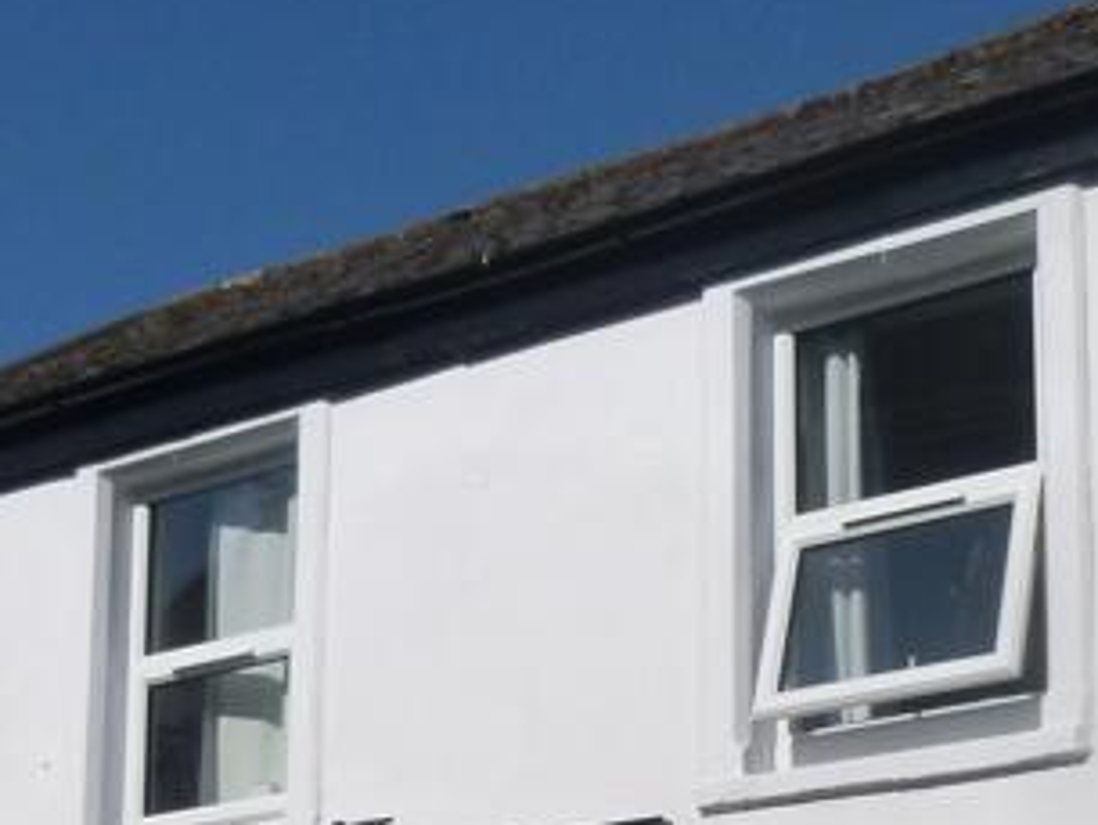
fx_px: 2665
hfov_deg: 23.2
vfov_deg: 16.8
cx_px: 662
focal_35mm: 84
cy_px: 1012
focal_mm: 4.5
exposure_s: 1/320
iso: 160
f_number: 9
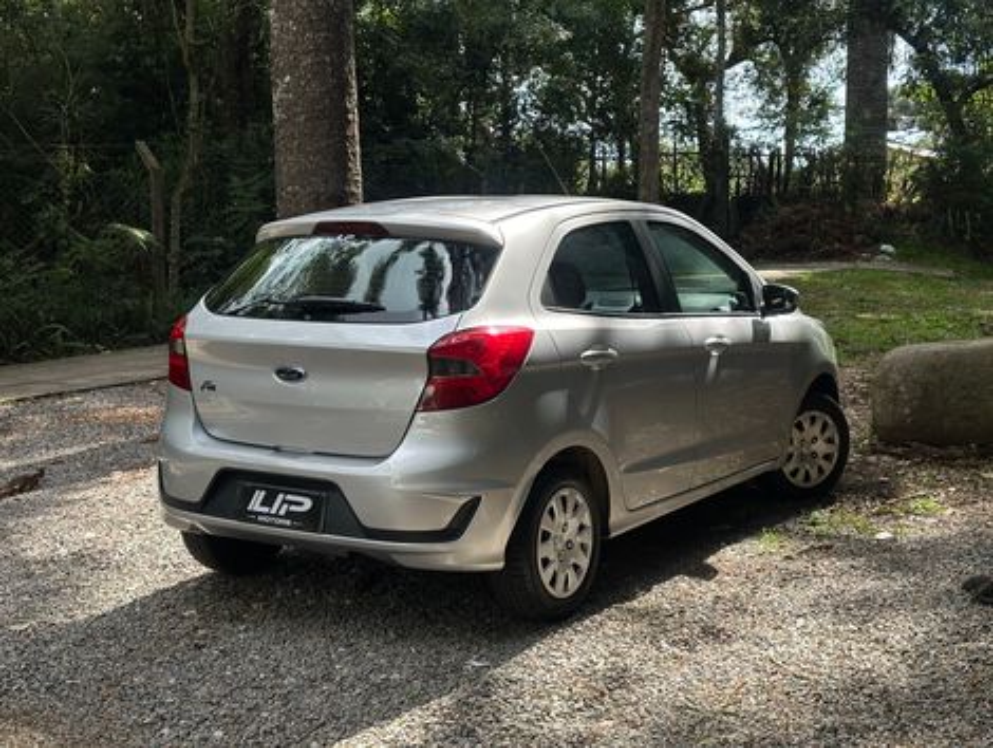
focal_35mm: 48
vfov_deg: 30.3
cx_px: 496
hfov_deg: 39.6
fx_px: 1379
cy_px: 374
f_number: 1.78
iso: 64
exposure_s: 1/1000
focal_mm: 6.86
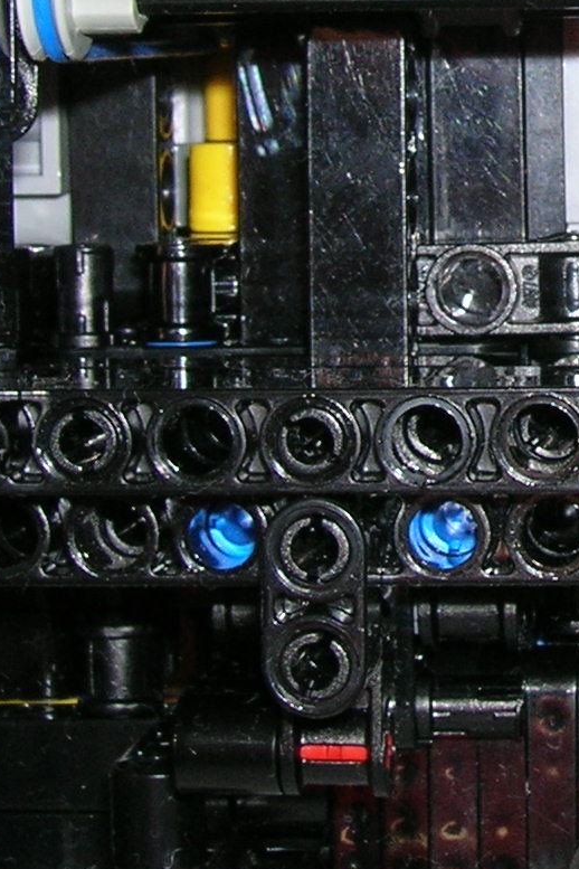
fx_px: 2847
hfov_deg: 11.3
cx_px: 771
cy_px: 183
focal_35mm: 118
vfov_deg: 17.2
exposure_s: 1/60.1
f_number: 4.9
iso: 50
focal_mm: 5.7
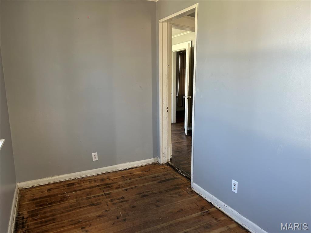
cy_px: 116
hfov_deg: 67.3
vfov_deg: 53.1
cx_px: 156
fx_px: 234
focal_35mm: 26
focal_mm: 5.7
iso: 125
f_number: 1.5
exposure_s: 1/121
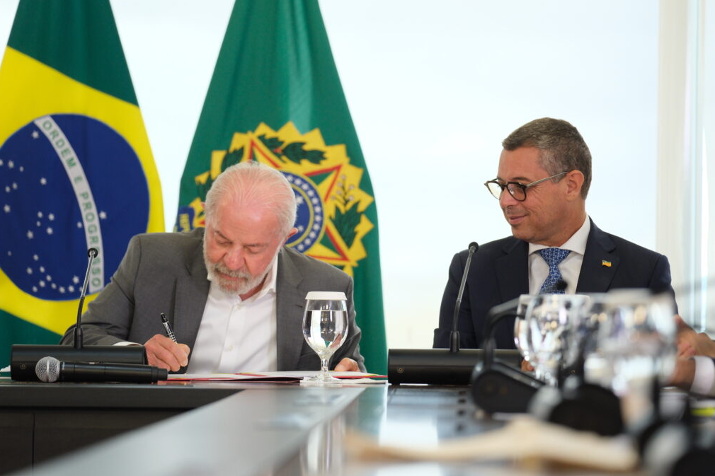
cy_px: 237
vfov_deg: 6.4
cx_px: 354
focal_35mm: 213
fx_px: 4229
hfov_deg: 9.7
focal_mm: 140
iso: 1000
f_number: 2.8
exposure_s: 1/250
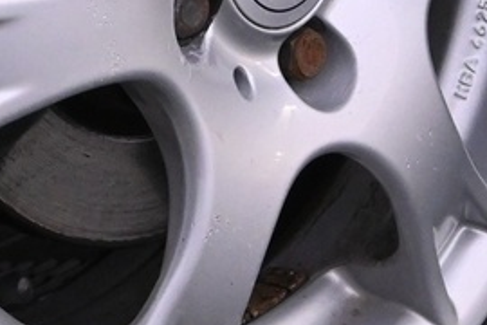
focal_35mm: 189
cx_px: 47
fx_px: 2557
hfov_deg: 10.8
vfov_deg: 7.2
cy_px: -155
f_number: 4.5
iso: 2500
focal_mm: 21
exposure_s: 1/80
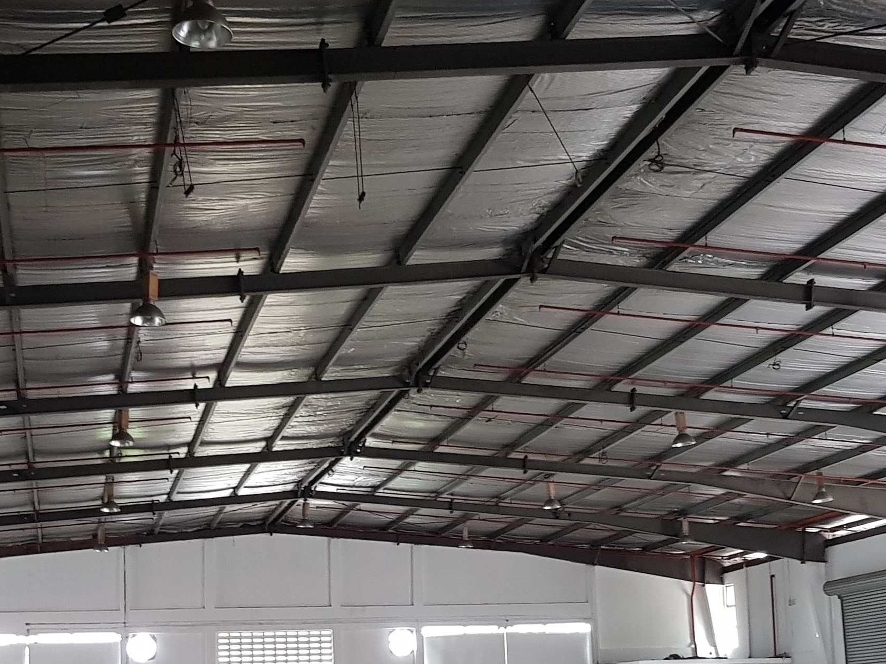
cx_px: 384
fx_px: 1587
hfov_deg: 31.2
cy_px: 510
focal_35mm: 62
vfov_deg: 23.4
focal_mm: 4.3
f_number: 1.7
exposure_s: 1/16
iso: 200
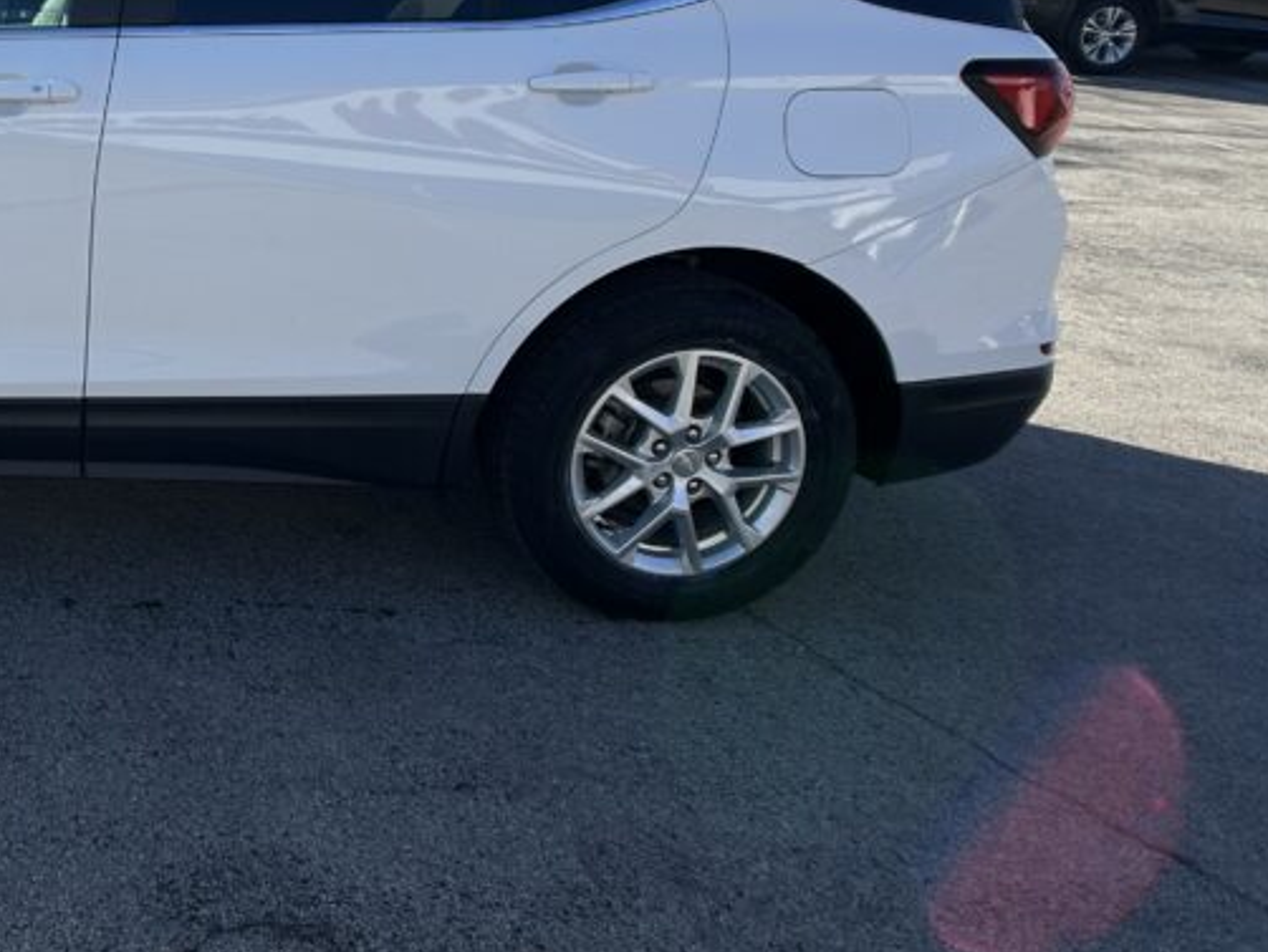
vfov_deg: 26.5
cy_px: 73
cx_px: -13
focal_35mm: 53
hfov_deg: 33.0
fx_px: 1942
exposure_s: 1/3460
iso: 50
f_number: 1.5
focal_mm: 5.7
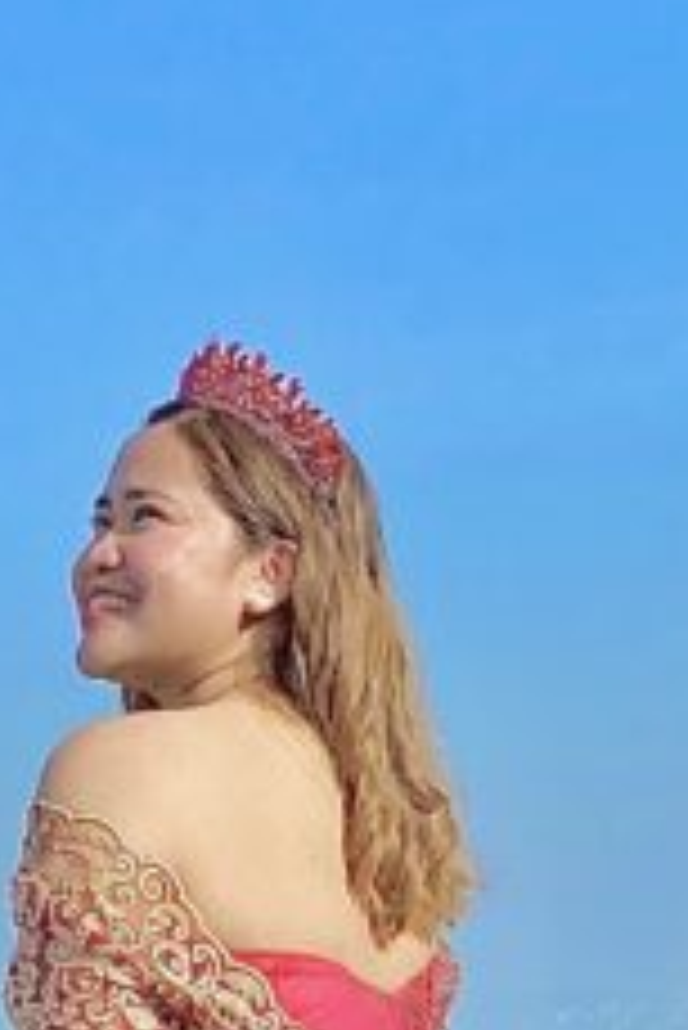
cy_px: 1491
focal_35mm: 126
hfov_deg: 10.9
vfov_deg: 15.2
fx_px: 3606
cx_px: 378
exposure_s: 1/2513
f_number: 1.8
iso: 32
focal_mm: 4.25
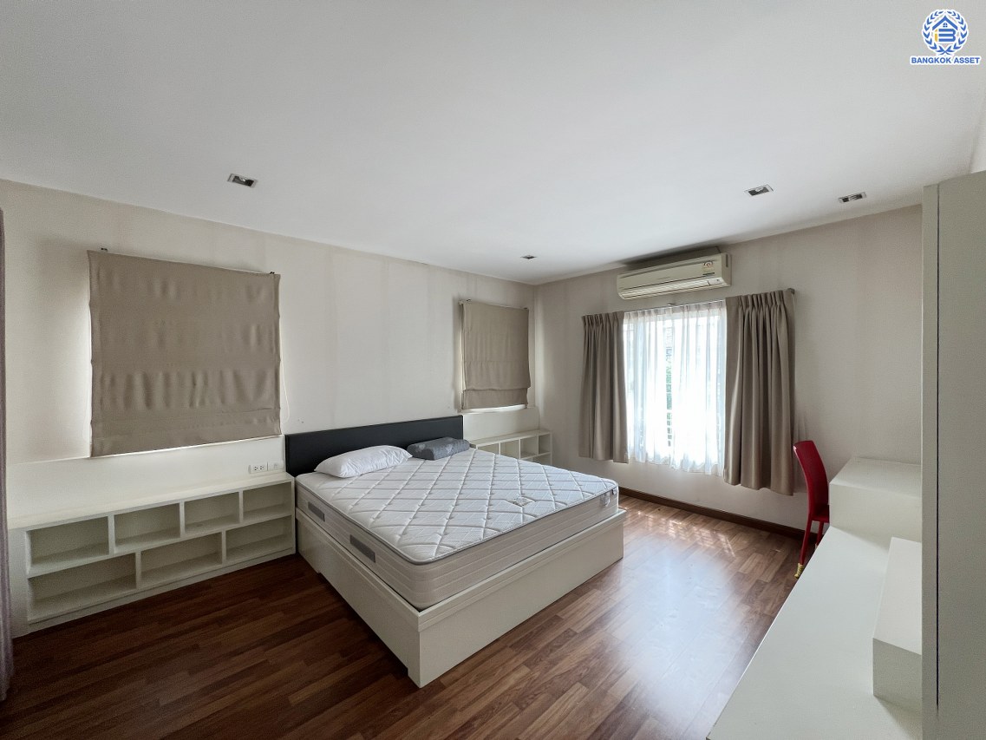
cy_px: 370
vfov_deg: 89.9
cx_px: 493
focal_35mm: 13
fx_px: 370
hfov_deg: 106.2
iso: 32
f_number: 1.8
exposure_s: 1/1233
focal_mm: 1.57
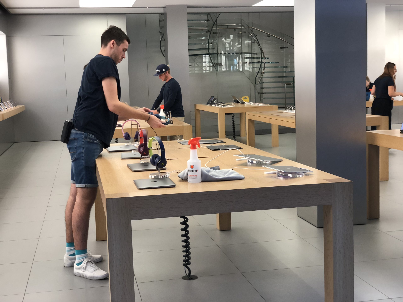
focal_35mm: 52
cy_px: 151
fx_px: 605
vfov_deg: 28.0
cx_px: 202
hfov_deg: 36.8
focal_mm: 6
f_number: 2.4
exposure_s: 1/50
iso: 80
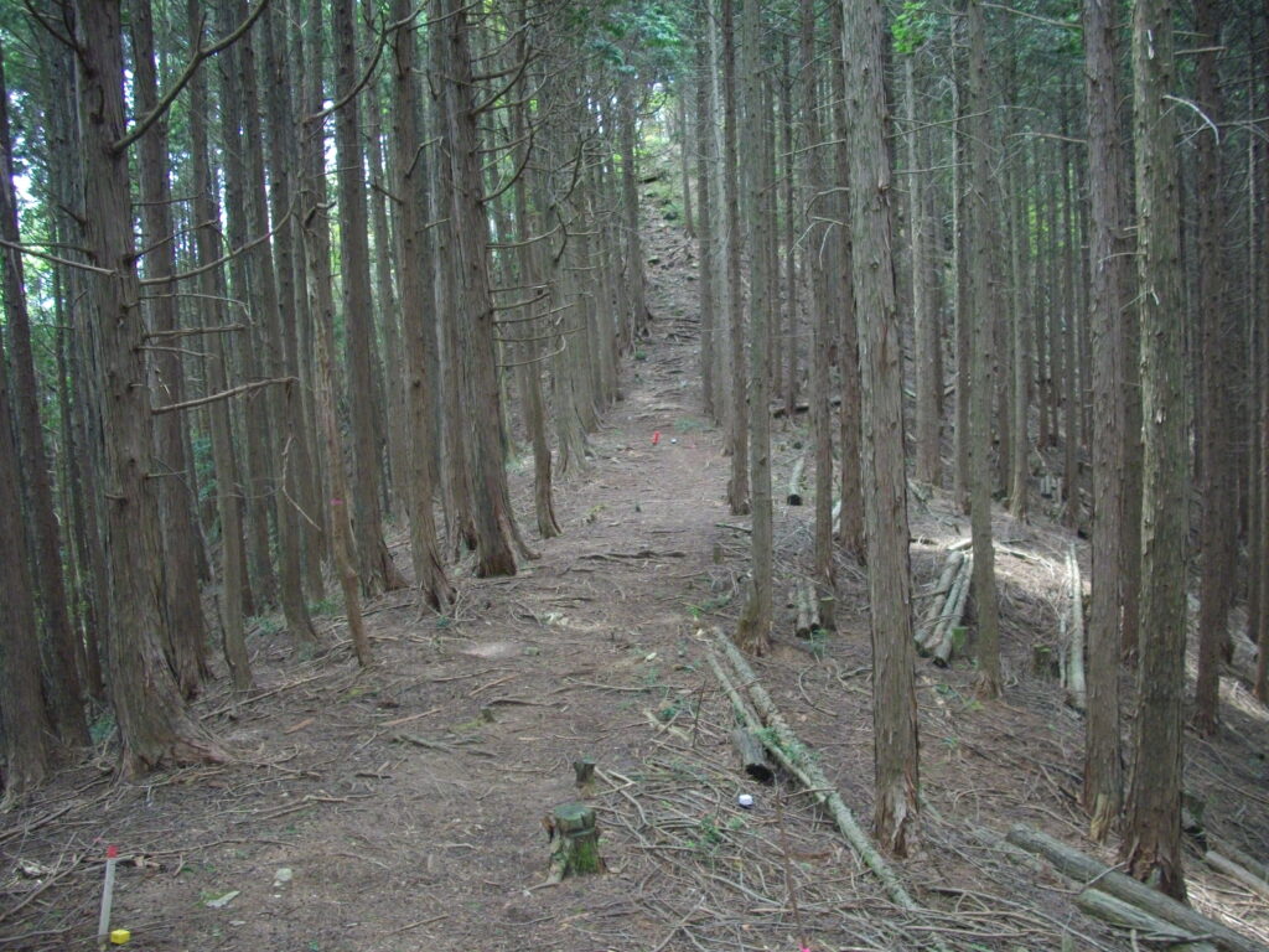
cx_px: 634
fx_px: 1356
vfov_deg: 38.7
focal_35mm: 37
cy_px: 476
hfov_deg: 50.1
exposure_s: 1/50
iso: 200
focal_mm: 6.2
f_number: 2.8
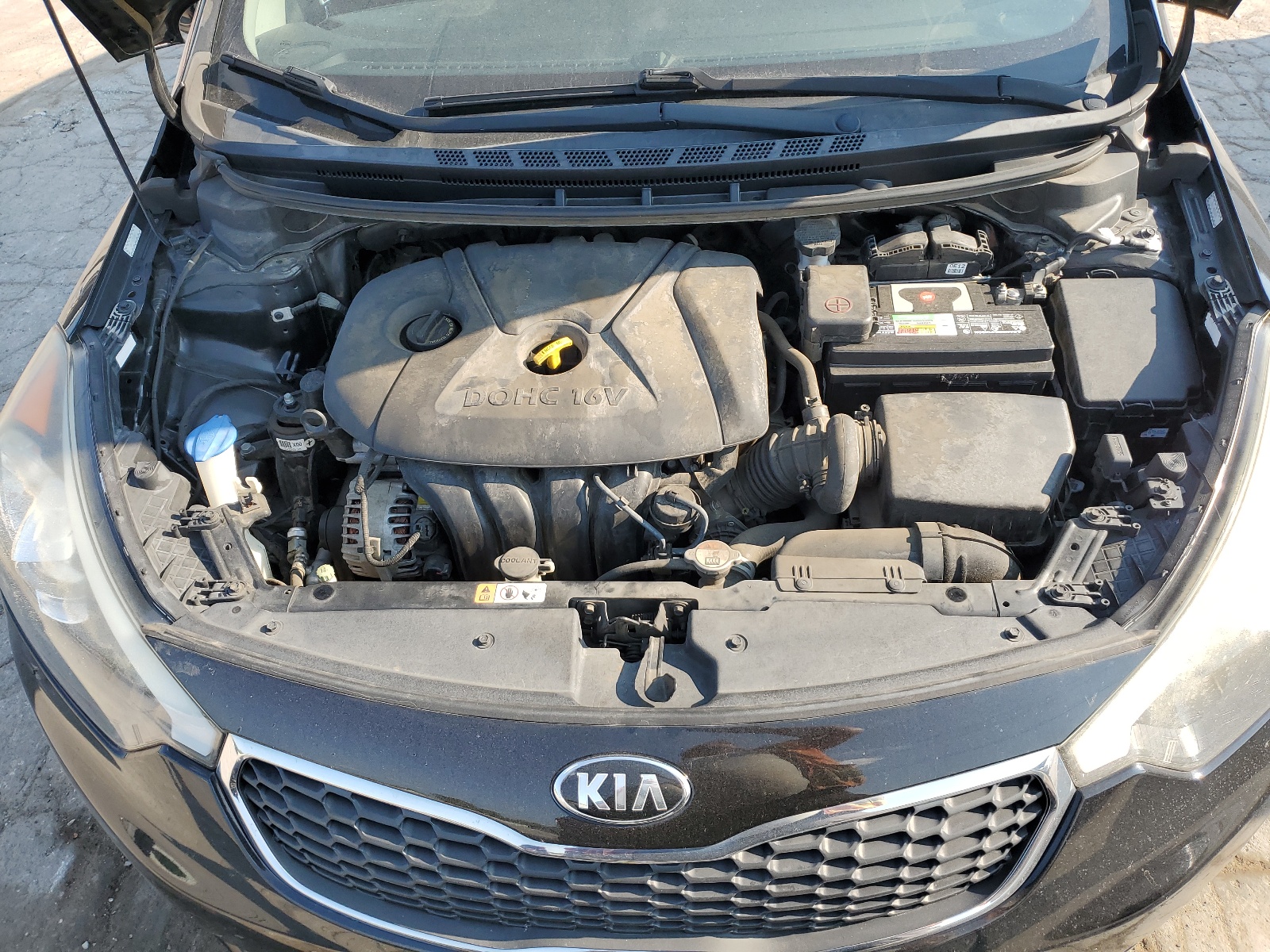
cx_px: 635
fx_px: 954
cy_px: 476
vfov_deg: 53.1
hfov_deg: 67.3
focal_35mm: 26
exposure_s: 1/833
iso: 50
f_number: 1.5
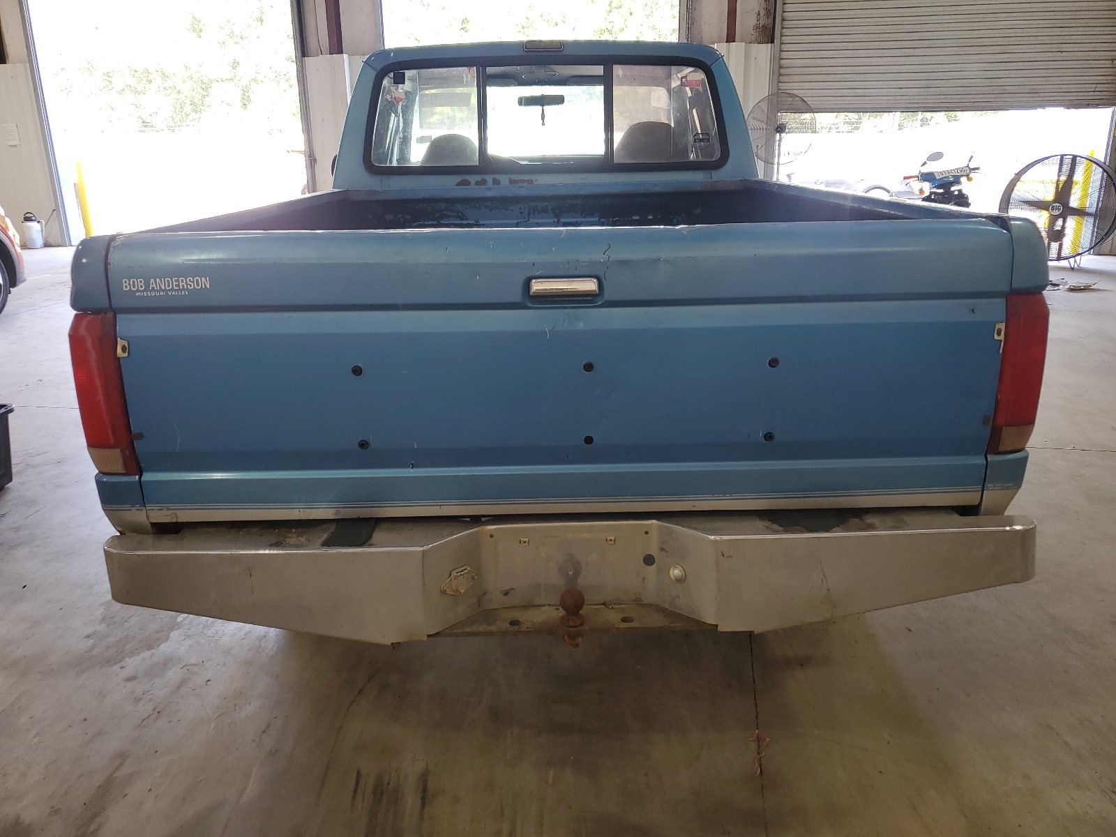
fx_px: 838
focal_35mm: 26
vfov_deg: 53.1
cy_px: 418
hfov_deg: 67.3
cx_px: 558
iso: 54
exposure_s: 1/60.2
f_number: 1.5
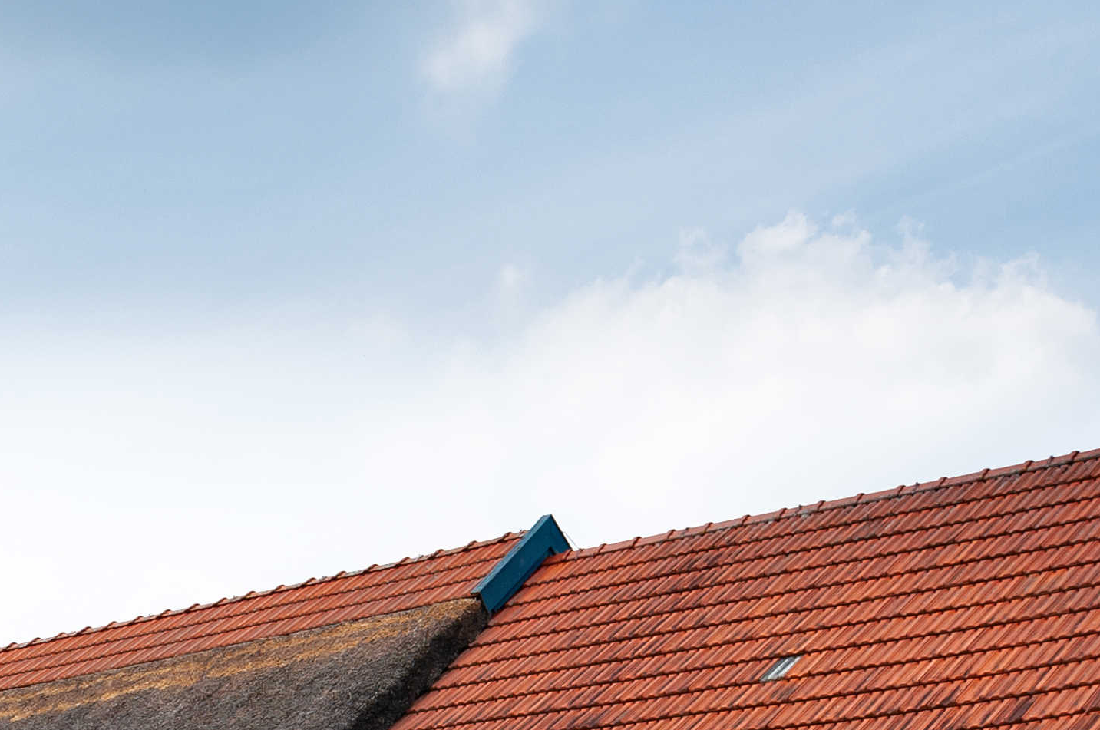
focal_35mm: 80
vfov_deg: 16.0
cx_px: 312
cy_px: 976
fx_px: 2441
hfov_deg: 25.2
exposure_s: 1/250
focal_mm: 18
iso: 200
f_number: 8
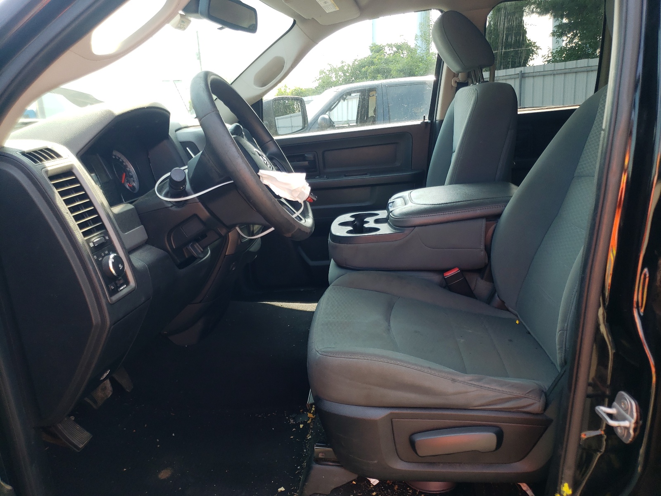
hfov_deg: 67.3
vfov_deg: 53.1
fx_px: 496
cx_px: 330
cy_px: 248
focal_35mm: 26
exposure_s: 1/233
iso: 50
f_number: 1.5
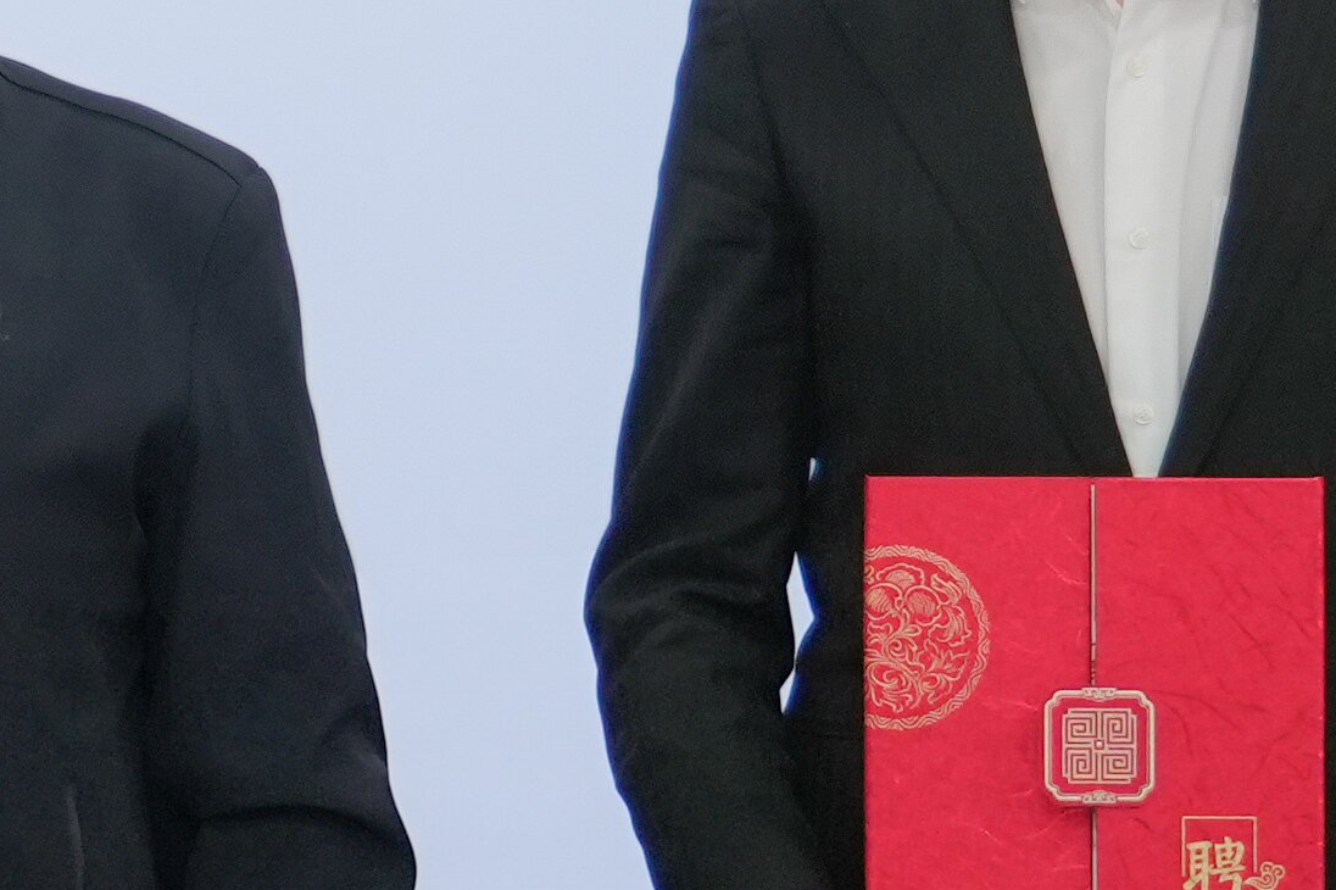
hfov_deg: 6.6
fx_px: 11389
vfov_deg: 4.5
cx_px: -652
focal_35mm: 307
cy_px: 105
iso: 1000
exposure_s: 1/200
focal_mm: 49
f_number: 4
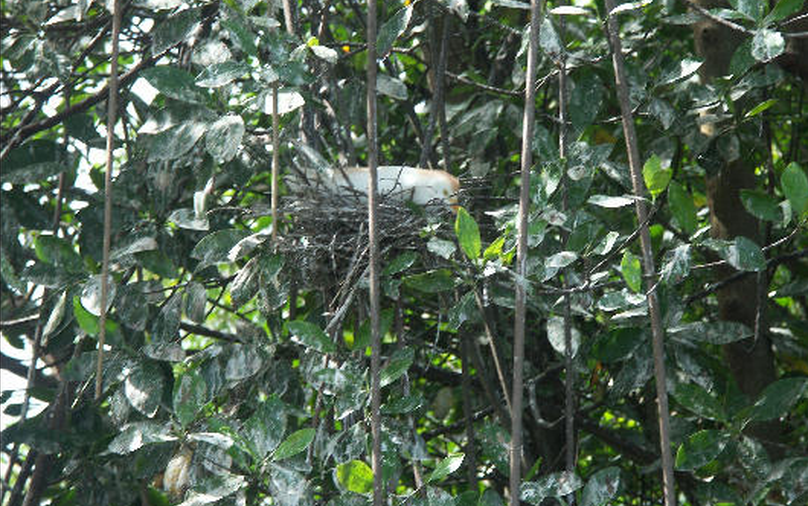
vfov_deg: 6.2
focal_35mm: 212
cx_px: 405
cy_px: 210
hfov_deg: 9.9
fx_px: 4671
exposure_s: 1/250
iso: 100
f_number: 4
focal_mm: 50.48
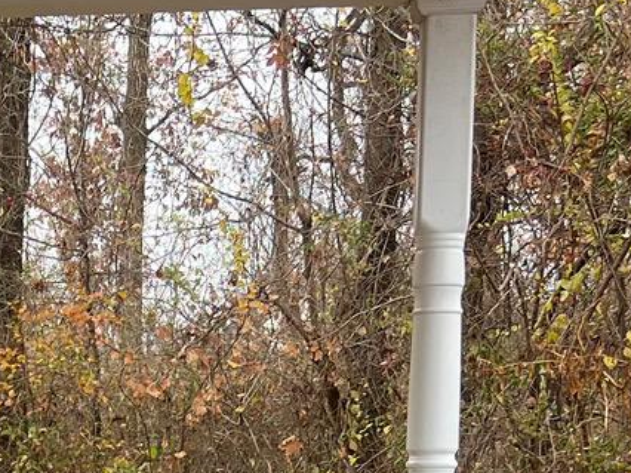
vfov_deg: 11.2
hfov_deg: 15.1
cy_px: 790
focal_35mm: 125
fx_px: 2277
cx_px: -158
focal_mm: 5.7
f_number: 1.5
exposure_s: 1/458
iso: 50
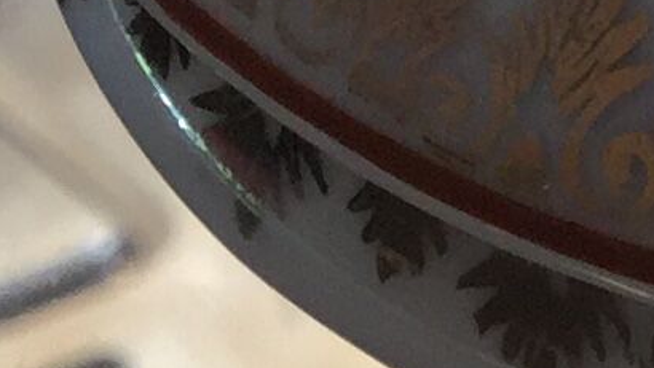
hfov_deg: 7.0
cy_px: -135
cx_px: 2090
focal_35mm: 269
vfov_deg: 4.5
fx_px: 4667
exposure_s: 1/100
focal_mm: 3.3
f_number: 2.4
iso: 50
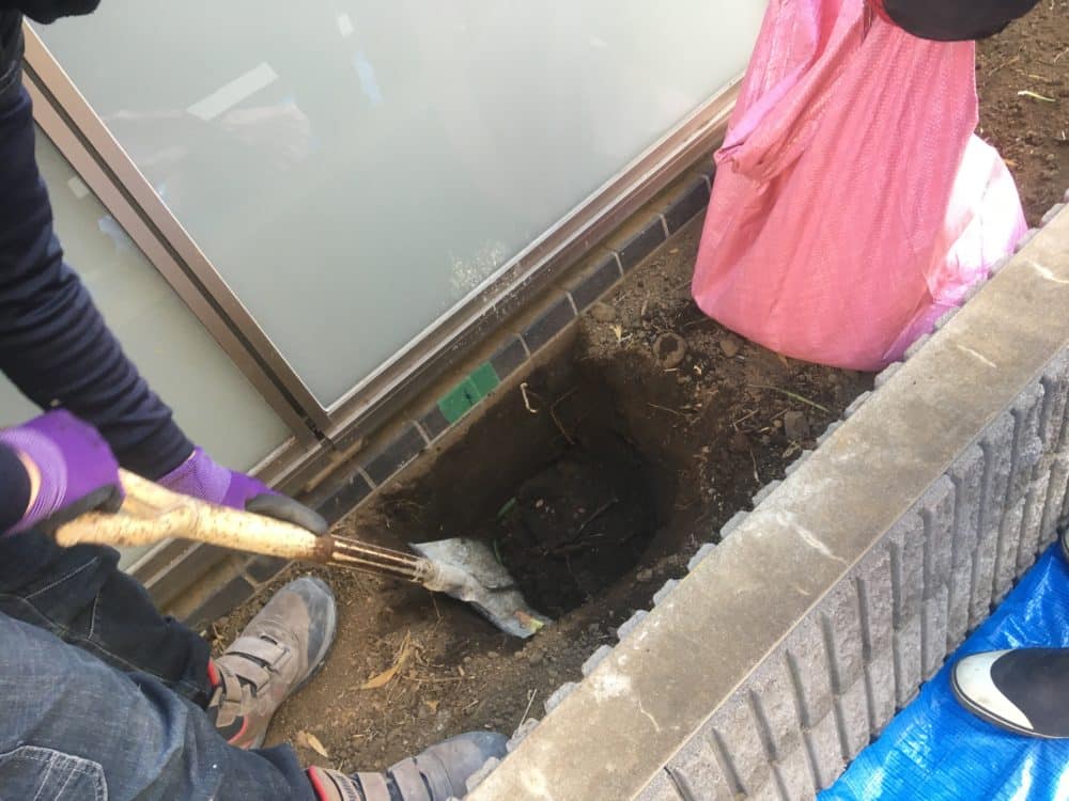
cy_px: 400
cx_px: 534
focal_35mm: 29
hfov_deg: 61.7
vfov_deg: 48.2
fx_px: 896
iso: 32
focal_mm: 4.15
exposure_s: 1/30
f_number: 2.2
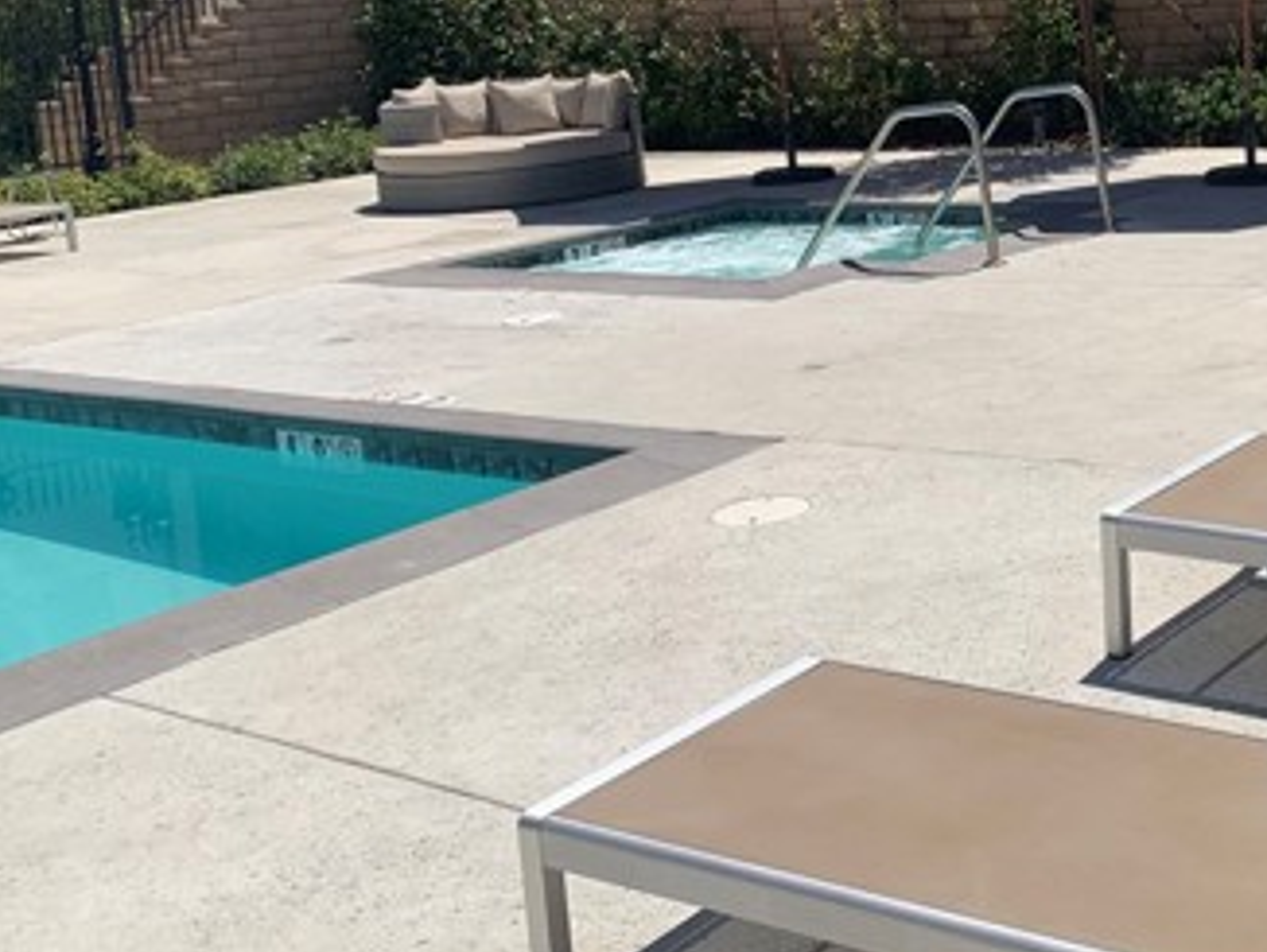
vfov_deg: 28.0
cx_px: 1115
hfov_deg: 35.5
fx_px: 1868
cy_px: 179
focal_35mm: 51
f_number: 1.8
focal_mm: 4.25
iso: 25
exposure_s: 1/3788
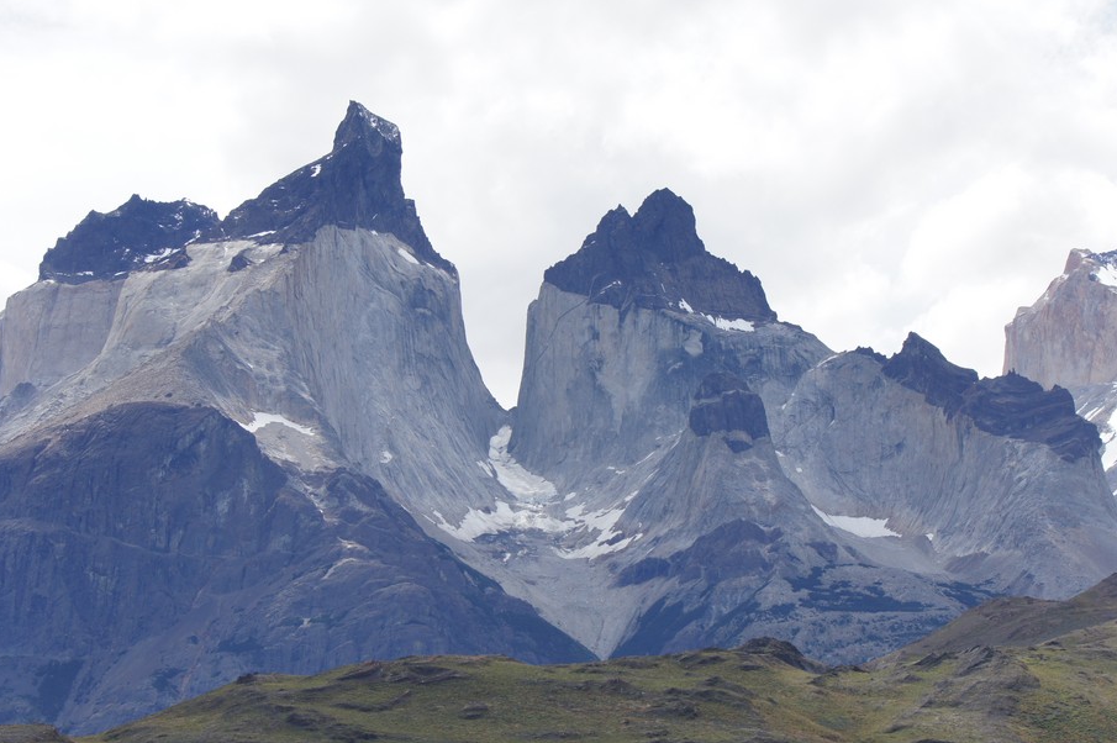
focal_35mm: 99
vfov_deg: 13.9
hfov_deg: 20.7
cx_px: 583
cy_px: 399
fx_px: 3057
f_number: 8
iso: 200
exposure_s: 1/500
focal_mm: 55
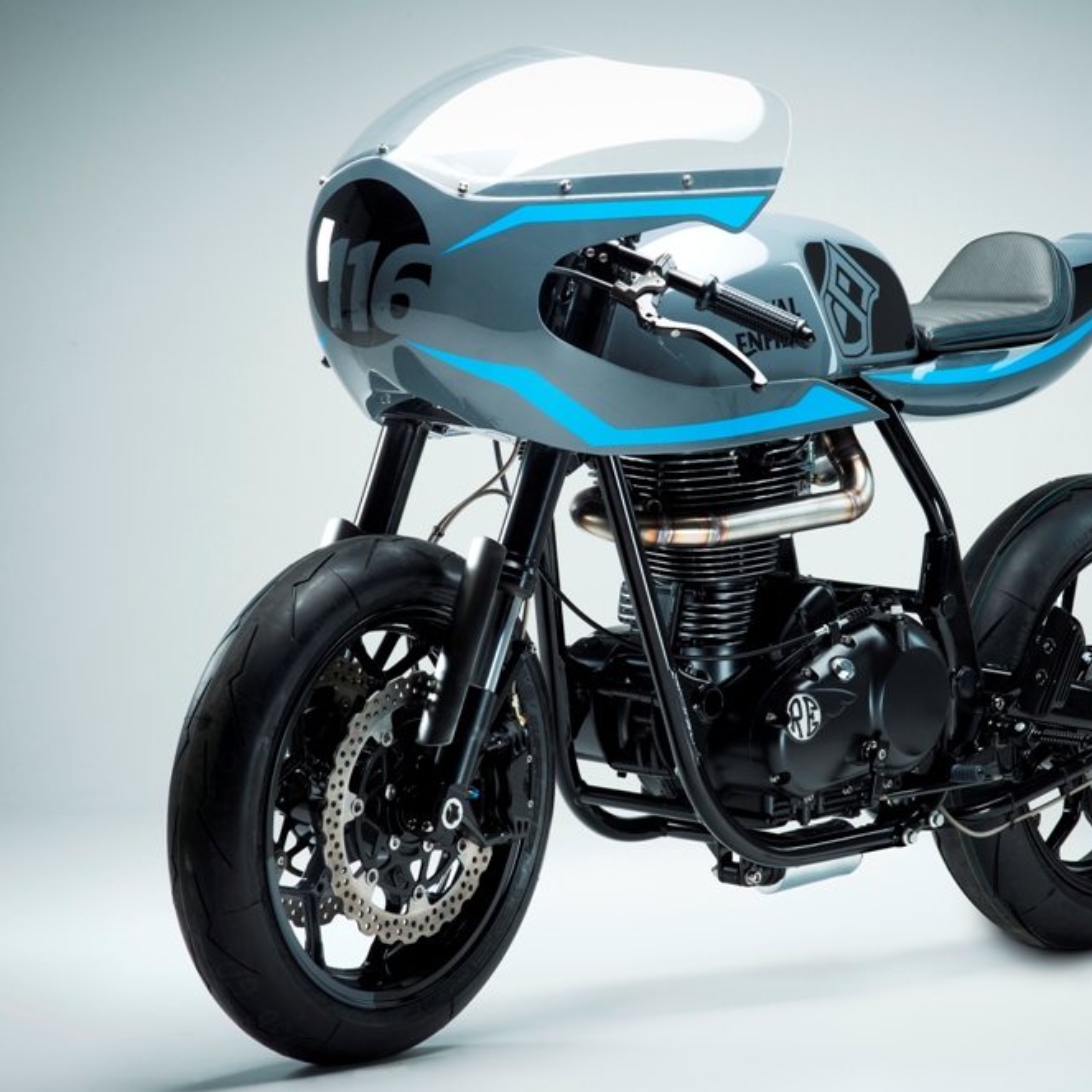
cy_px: 544
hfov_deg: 10.1
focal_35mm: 173
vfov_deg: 10.1
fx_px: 6174
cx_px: 675
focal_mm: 135
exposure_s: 1/200
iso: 320
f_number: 16
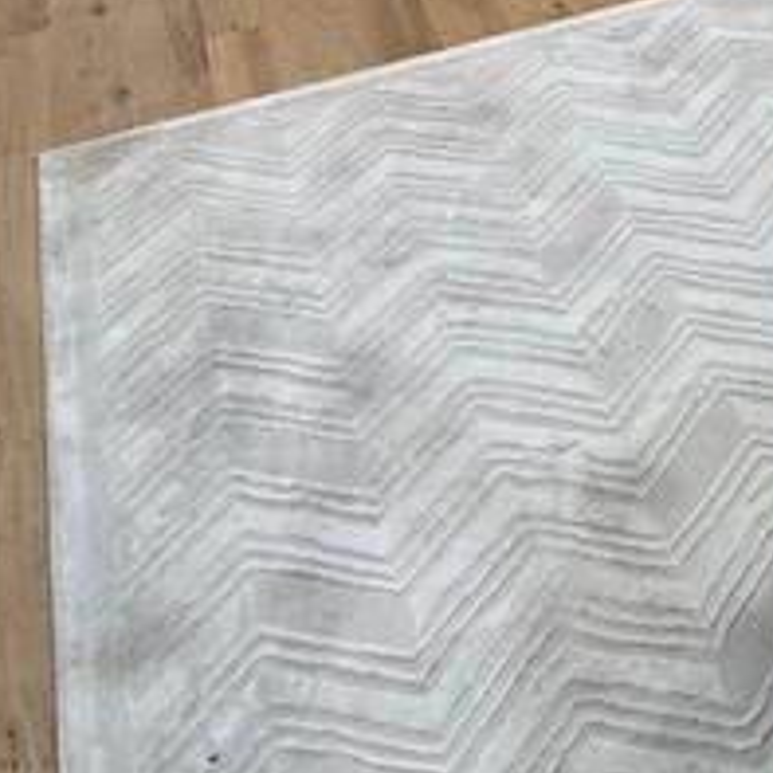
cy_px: -361
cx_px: 906
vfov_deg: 21.6
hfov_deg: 23.4
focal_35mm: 68
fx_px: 1718
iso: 200
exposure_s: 1/120
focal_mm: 2.22
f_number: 2.2
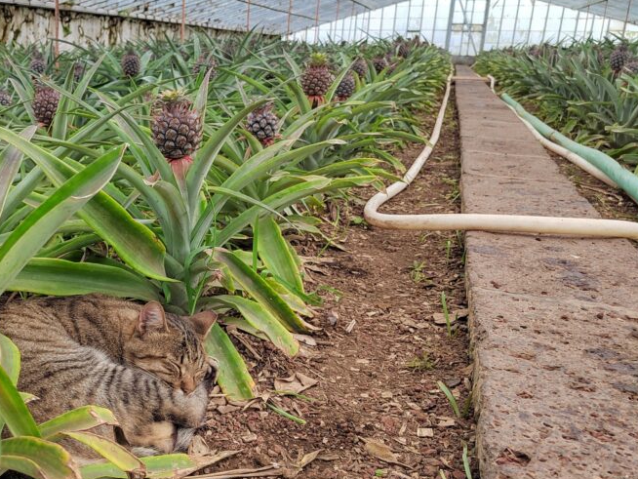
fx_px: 664
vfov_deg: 39.7
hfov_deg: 49.0
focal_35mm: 36
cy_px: 242
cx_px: 149
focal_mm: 5.52
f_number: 1.9
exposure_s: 1/100
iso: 151
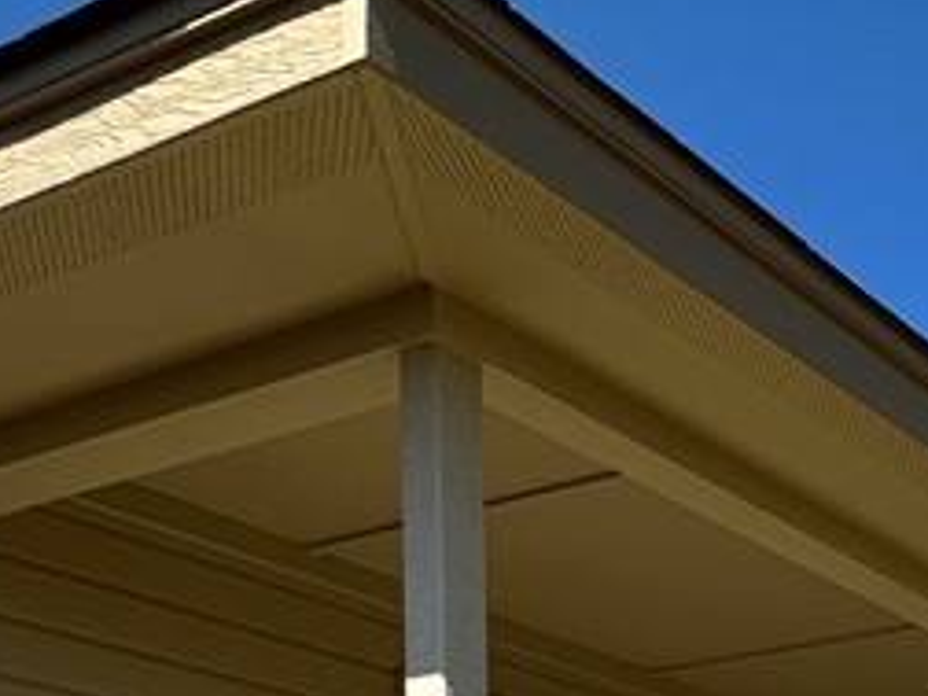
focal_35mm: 57
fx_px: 1528
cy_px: 1119
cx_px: 1307
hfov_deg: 26.6
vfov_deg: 20.7
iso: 40
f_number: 2.2
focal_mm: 2.22
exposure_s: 1/1667
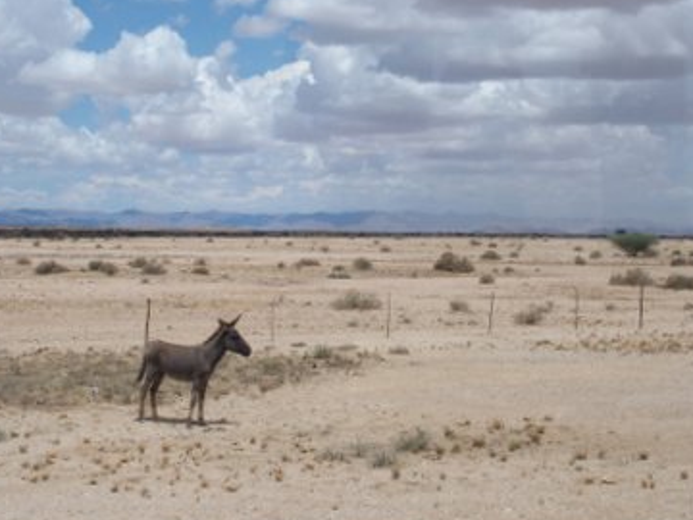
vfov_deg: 26.1
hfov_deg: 34.3
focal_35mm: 56
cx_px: 375
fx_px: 1121
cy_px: 210
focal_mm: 9
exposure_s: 1/640
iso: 100
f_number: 4.5
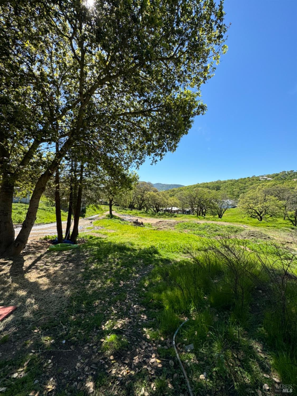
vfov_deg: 102.1
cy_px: 198
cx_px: 148
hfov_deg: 85.7
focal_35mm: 14
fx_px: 160
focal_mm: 2.22
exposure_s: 1/1126
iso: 50
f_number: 2.2
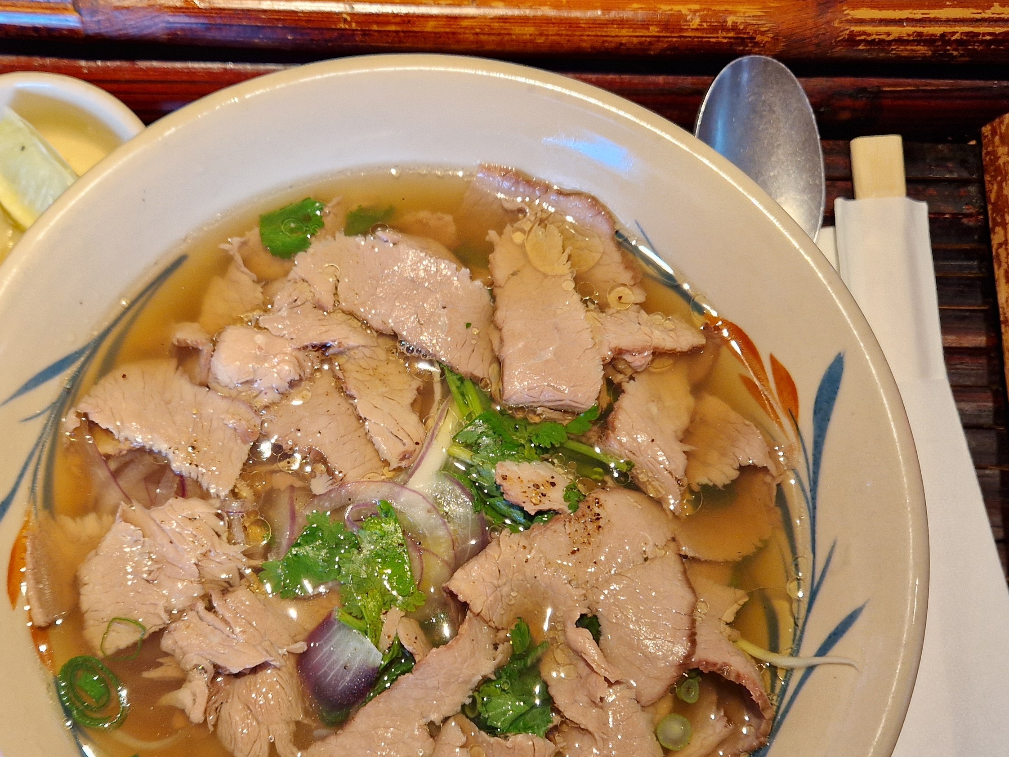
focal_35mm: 41
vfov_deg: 34.9
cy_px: 493
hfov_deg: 45.5
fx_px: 1195
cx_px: 397
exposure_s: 1/180
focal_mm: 5.4
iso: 160
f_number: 1.8
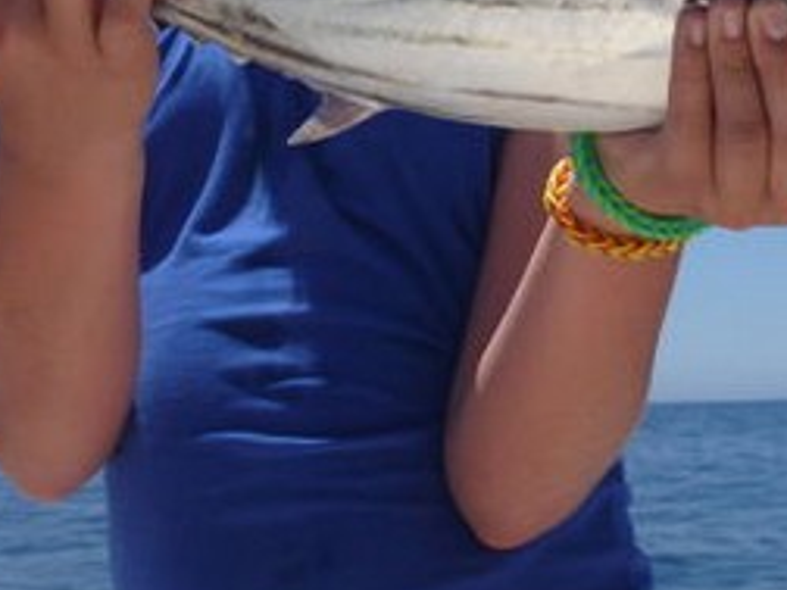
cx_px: 537
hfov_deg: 27.6
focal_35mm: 70
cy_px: -87
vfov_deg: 19.9
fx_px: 1591
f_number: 10
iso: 100
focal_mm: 4.9
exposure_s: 1/160
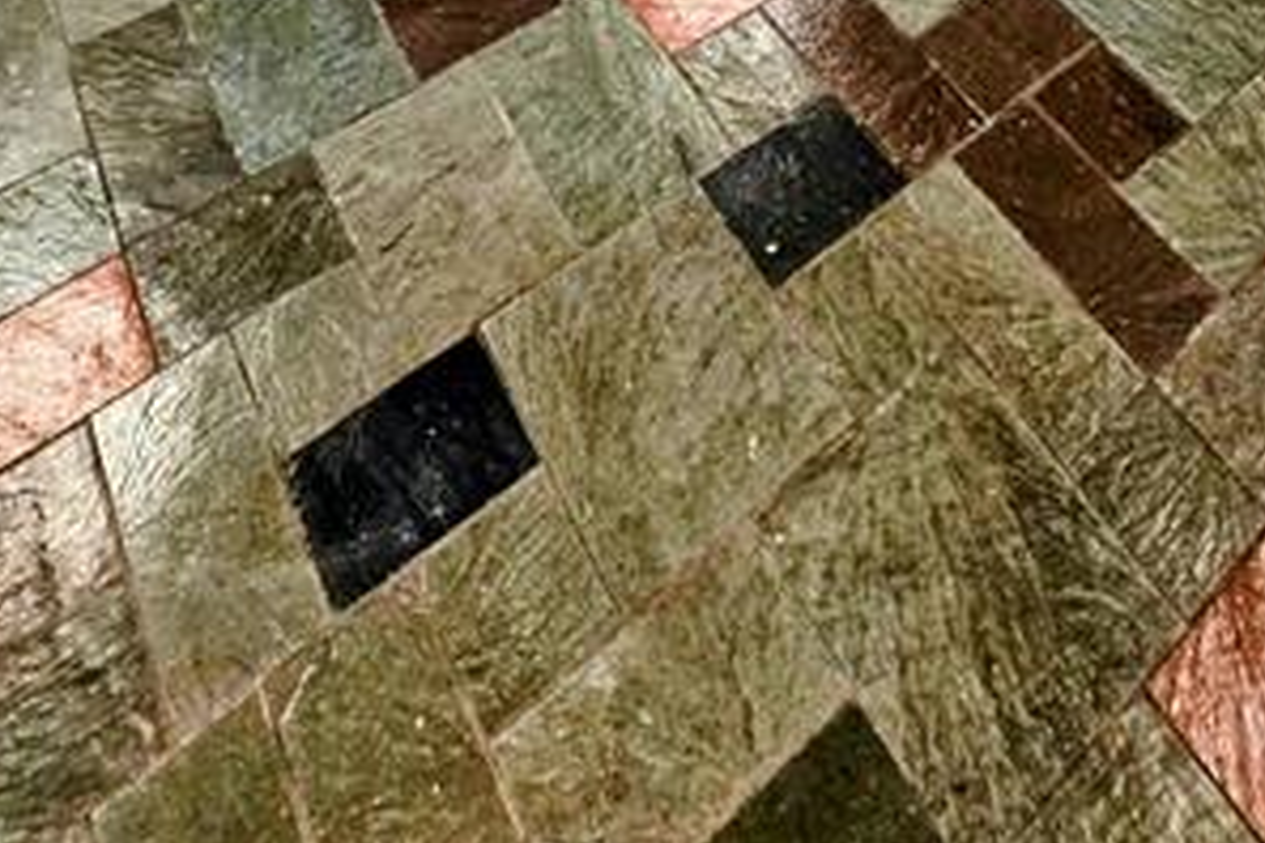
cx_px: 652
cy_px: -771
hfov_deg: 54.4
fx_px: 1230
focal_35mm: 35
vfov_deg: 20.6
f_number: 2.2
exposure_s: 1/30
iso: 320
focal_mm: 2.2
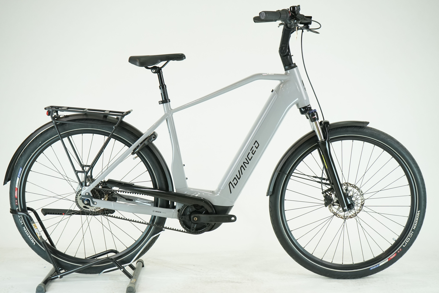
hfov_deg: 38.2
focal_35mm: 52
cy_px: 146
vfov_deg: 26.0
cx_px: 220
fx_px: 634
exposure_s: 1/200
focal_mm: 52
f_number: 5.6
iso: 1600
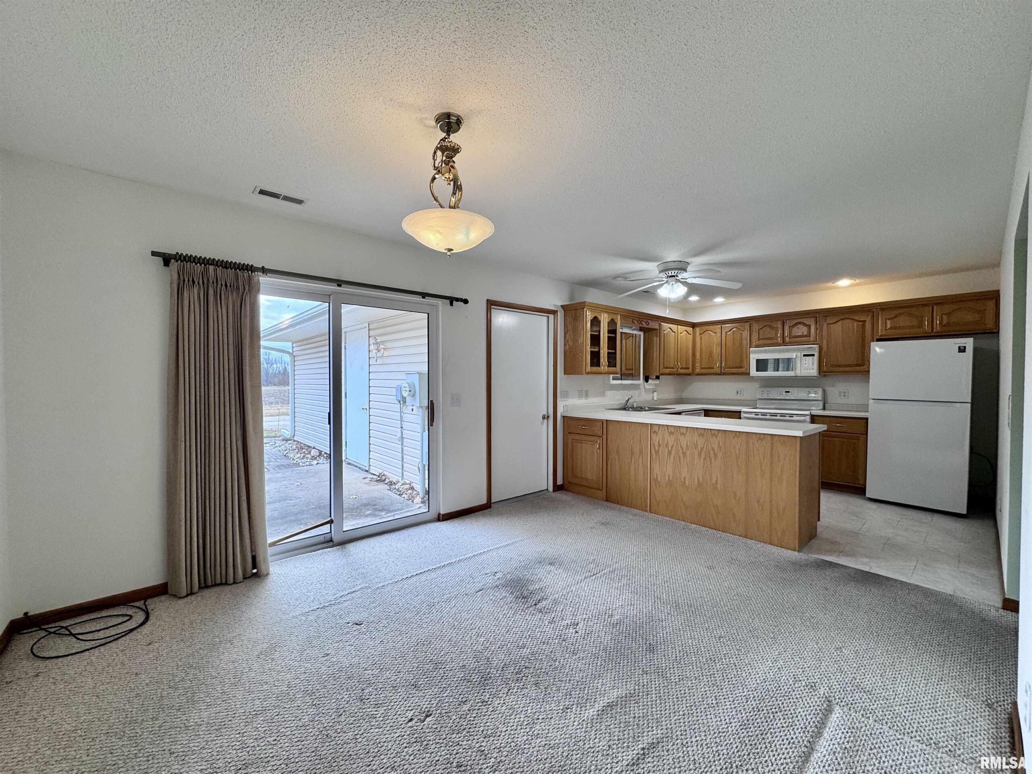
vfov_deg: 85.7
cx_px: 516
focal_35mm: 14
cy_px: 387
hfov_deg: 102.1
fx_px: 417
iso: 50
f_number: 2.2
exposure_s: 1/120
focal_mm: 2.22
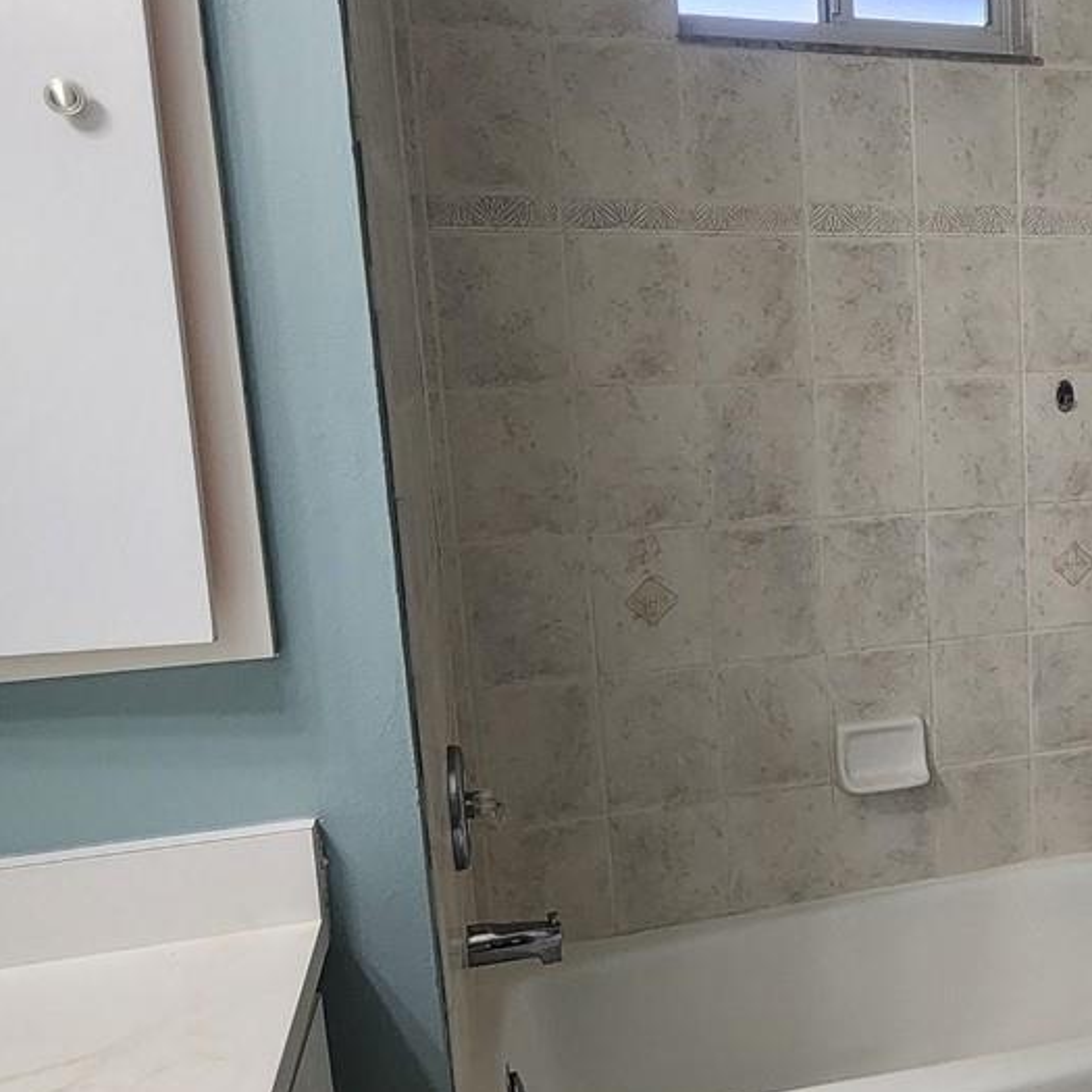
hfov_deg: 41.8
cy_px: 570
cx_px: 1061
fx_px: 1249
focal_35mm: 35
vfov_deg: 47.2
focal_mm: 2.2
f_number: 2.2
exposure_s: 1/60
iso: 200
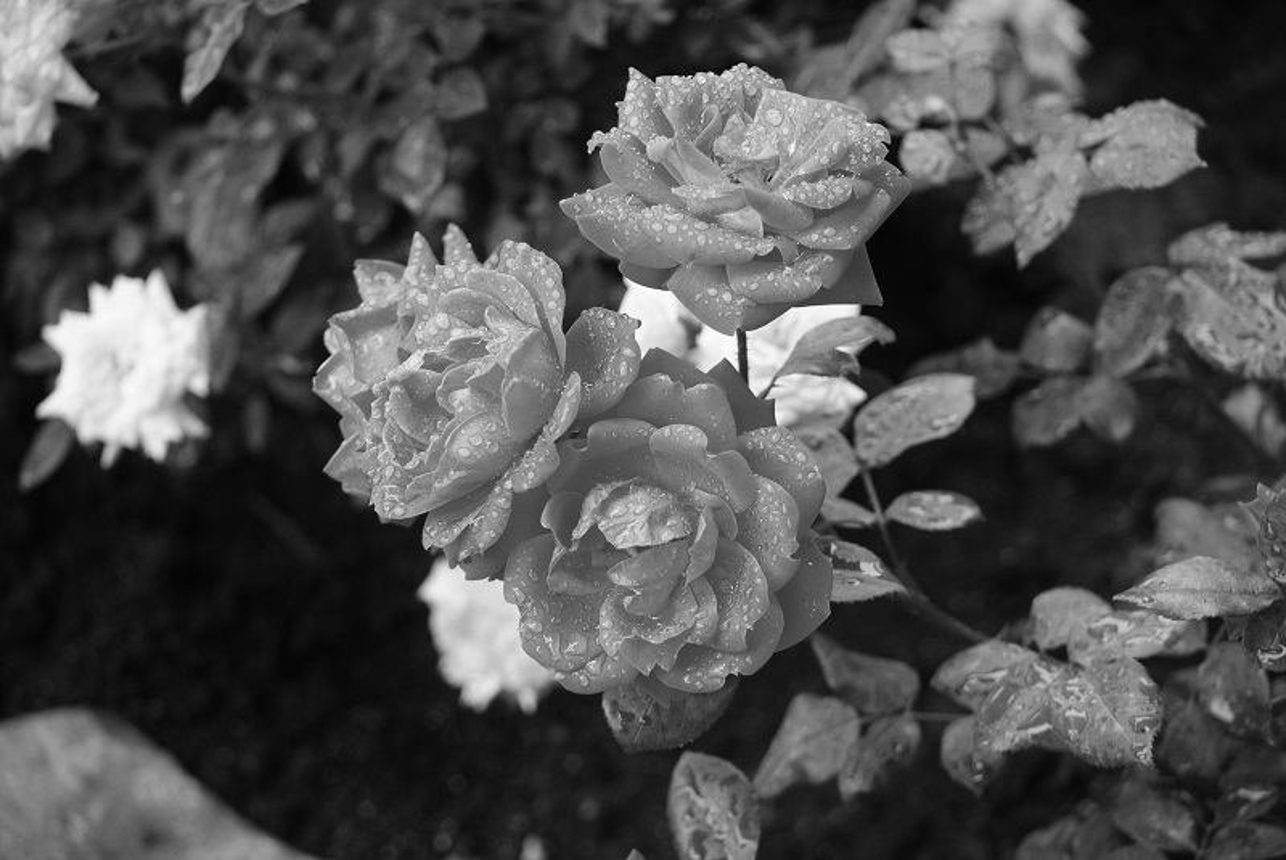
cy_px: 430
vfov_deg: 12.7
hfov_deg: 18.9
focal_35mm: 108
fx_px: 3861
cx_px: 643
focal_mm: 72
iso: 200
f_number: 4.5
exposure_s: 1/40
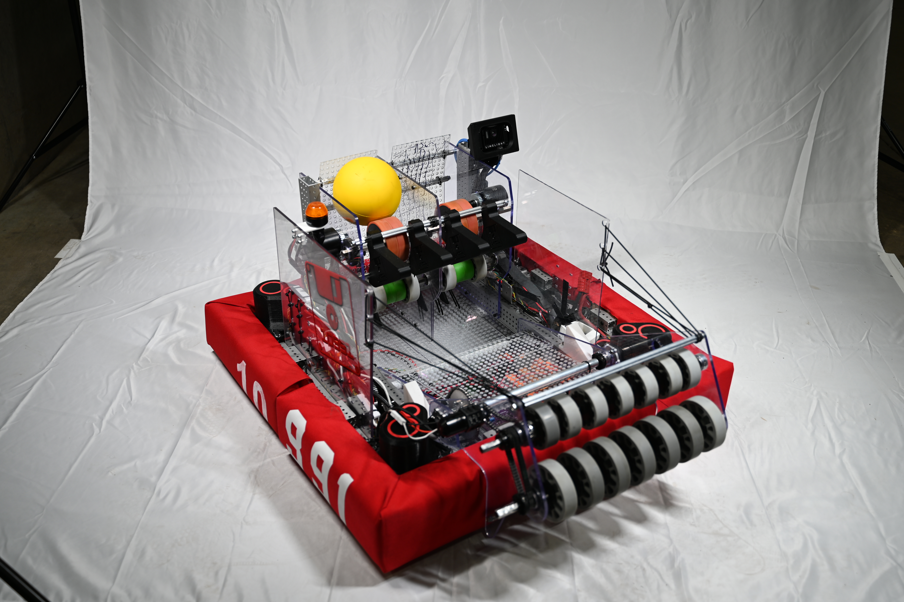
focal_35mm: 35
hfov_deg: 54.5
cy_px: 301
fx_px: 878
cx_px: 452
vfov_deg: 37.8
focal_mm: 35
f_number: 2.8
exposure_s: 1/40
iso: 125
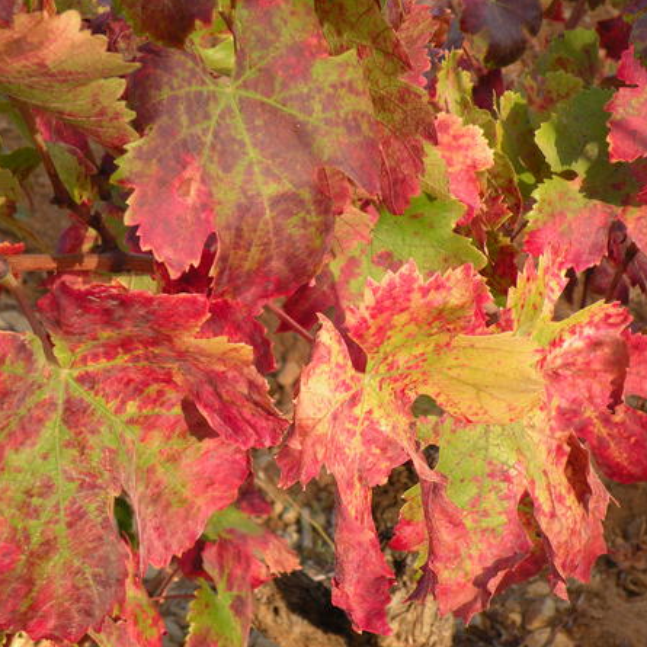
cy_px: 323
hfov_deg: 17.4
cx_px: 329
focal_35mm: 100
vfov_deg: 17.4
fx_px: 2115
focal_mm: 14.9
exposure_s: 1/116
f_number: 5
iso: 64
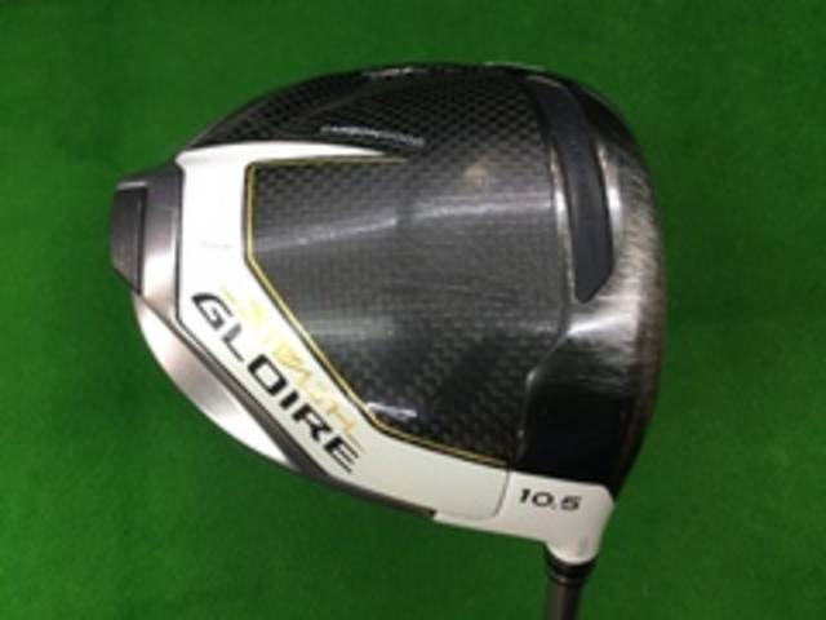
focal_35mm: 31
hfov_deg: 58.4
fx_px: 740
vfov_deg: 45.4
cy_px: 310
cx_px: 413
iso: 64
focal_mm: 3.3
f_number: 2.4
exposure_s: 1/30
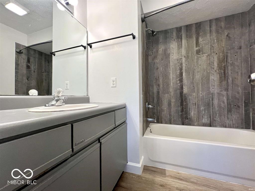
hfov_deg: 106.2
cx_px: 128
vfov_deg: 89.9
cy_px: 96
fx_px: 96
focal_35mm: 13
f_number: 1.8
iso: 160
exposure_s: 1/120
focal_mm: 1.57
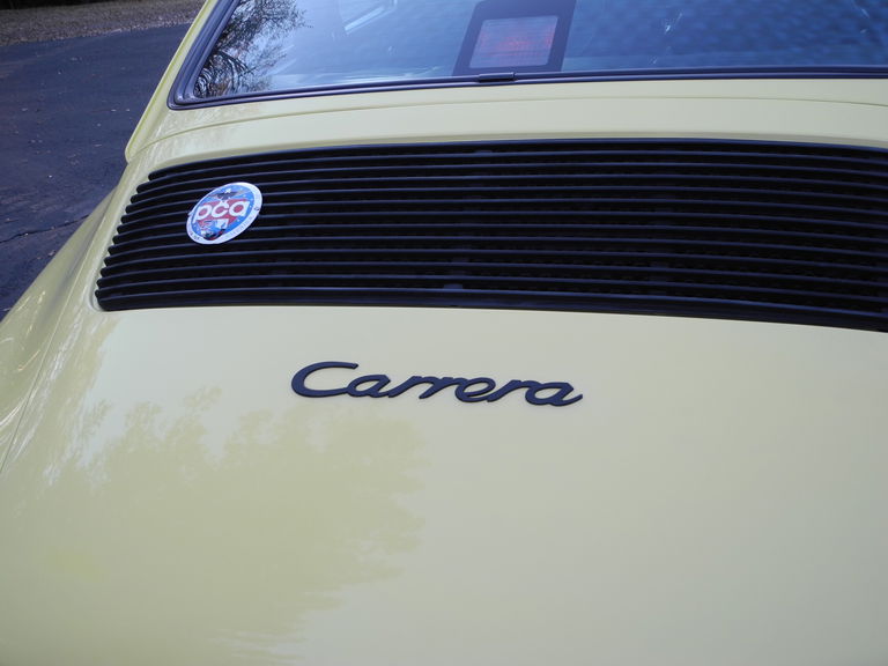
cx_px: 444
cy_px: 333
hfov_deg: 49.0
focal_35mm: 38
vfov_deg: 37.7
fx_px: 975
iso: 100
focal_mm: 8.1
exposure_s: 1/59.2
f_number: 3.2
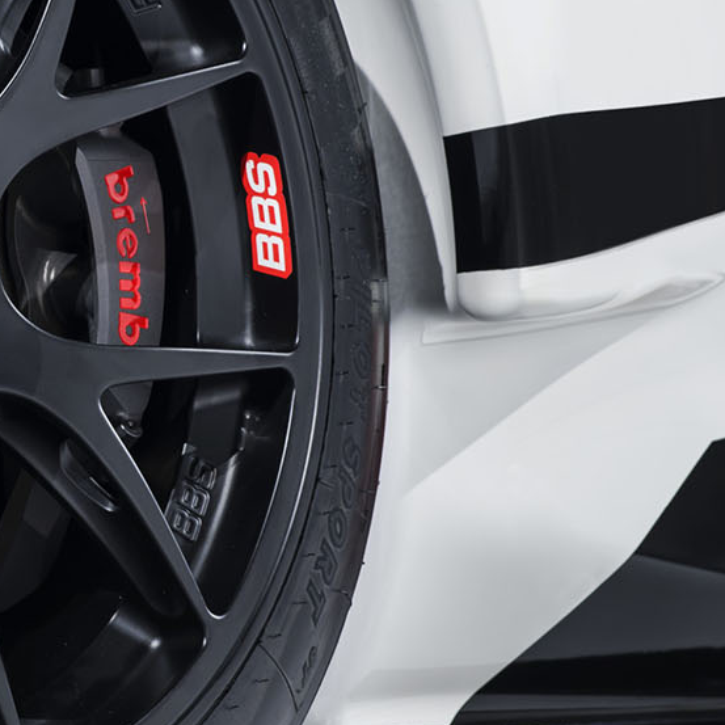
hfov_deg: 6.9
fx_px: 5948
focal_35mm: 251
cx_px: -153
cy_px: 279
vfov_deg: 7.0
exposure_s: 1.3
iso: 100
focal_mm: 85
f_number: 9
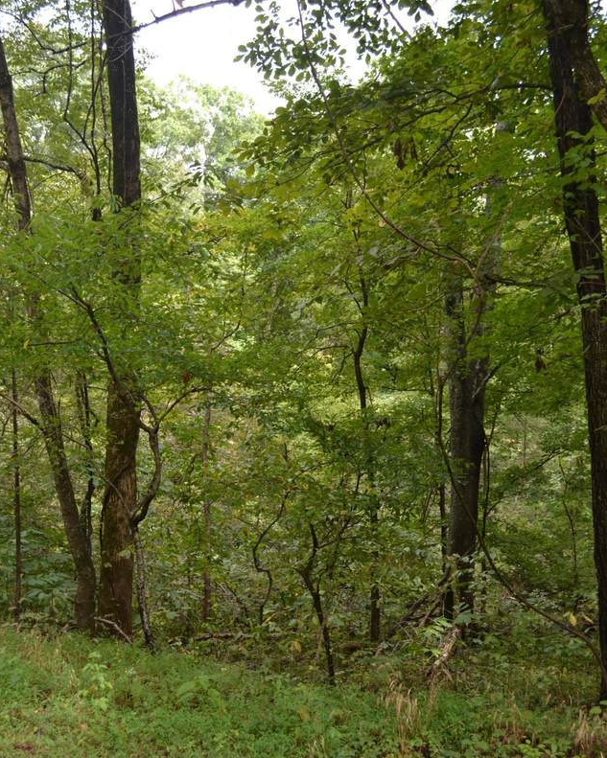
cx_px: 301
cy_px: 428
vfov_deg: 44.7
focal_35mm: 41
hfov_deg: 36.5
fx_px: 921
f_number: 5.6
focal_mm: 24
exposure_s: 1/125
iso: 220
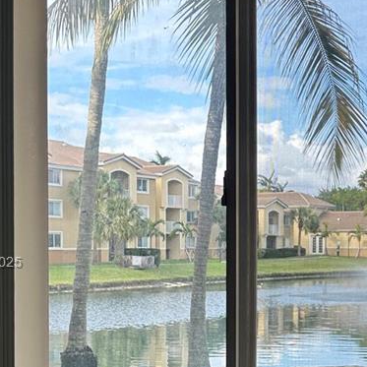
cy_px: 264
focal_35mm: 74
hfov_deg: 23.1
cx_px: 282
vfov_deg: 23.2
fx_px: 888
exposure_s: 1/1395
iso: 50
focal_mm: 5.7
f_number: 1.5
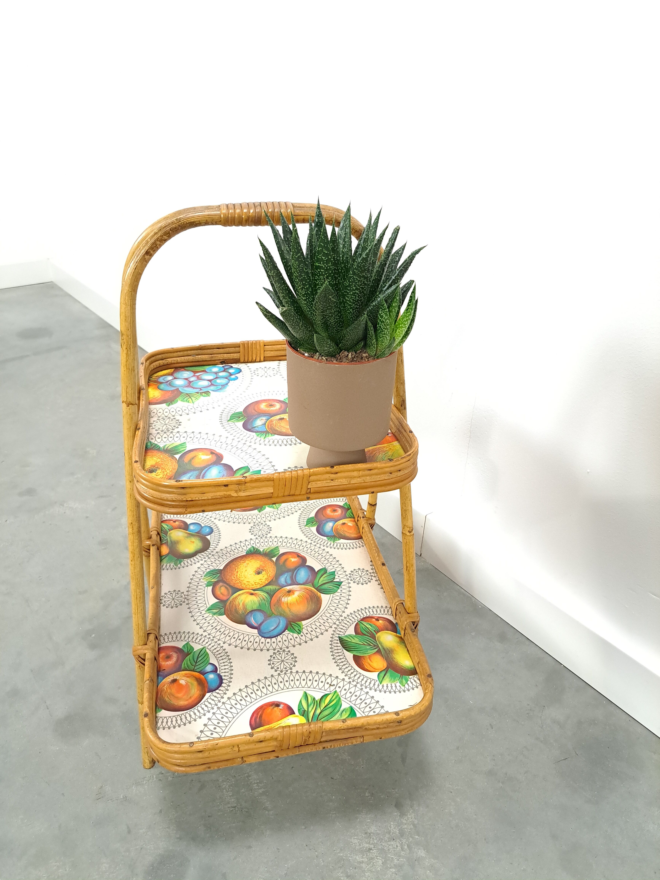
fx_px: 610
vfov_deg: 71.6
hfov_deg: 56.8
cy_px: 440
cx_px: 330
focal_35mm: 24
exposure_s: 1/50
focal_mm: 5.23
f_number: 1.8
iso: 500
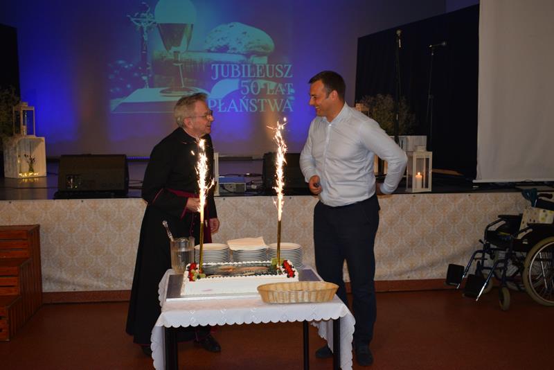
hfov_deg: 49.5
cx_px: 277
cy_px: 185
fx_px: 600
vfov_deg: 34.2
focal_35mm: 39
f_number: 5
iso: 800
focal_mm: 26
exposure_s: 1/100
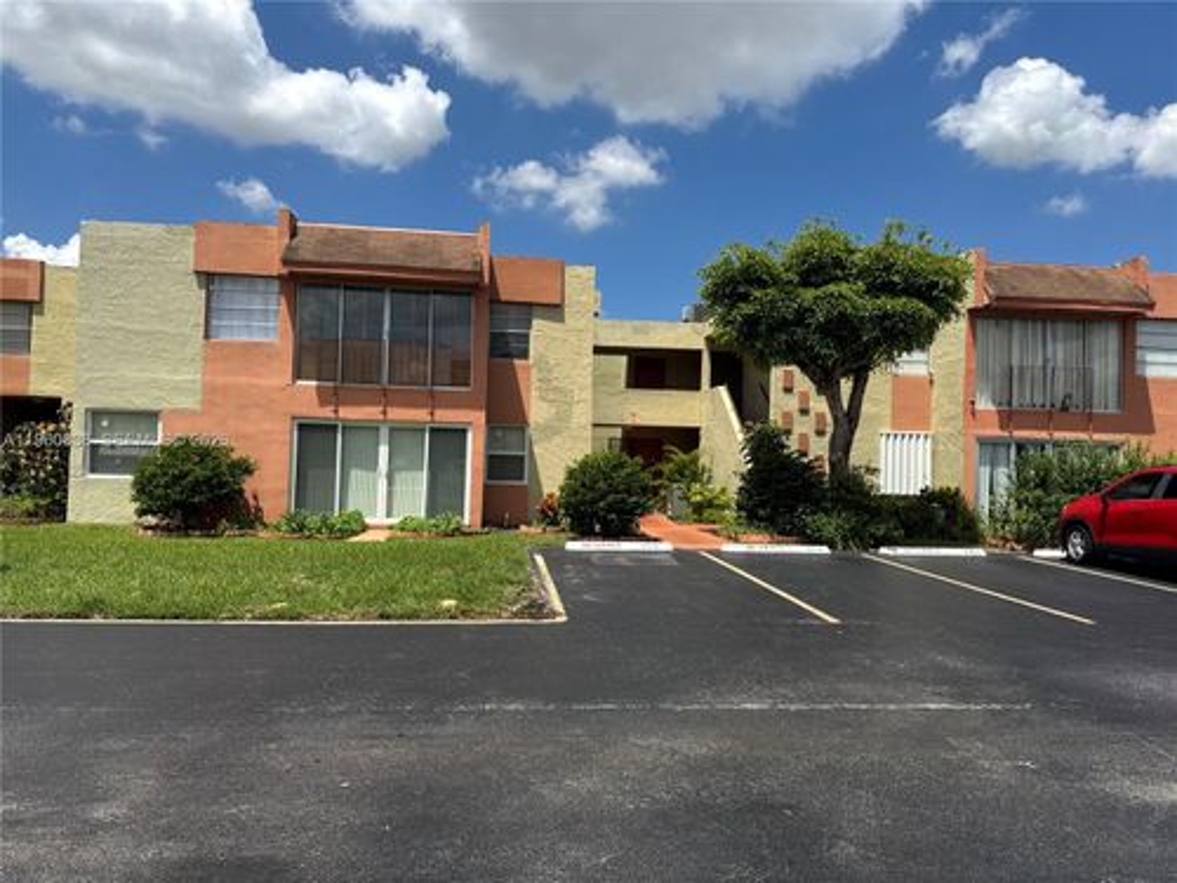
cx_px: 588
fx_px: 816
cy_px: 442
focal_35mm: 24
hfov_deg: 71.6
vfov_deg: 56.8
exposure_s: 1/5814
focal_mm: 6.76
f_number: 1.78
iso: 80
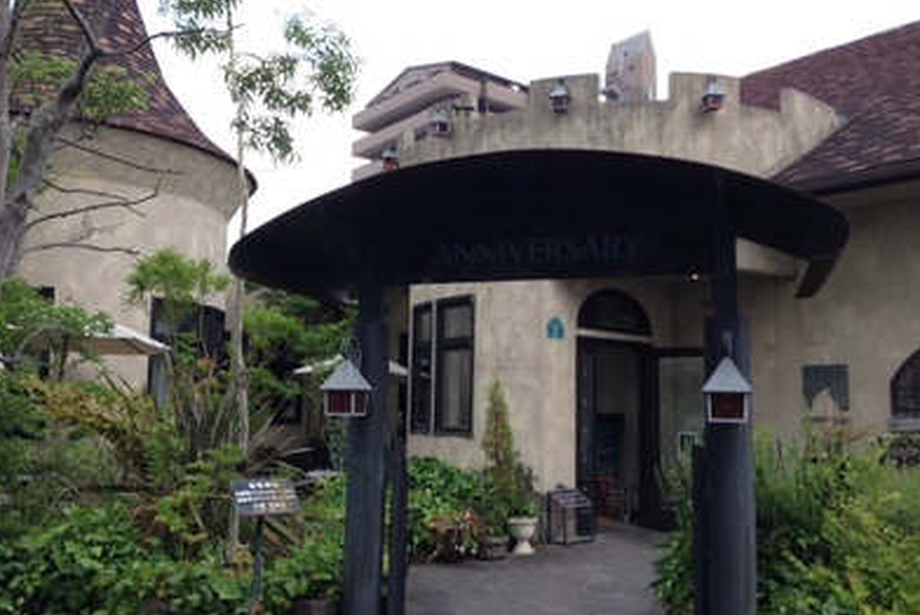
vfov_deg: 37.9
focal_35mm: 35
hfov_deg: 54.4
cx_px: 455
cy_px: 315
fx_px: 895
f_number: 2.4
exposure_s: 1/254
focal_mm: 4.13
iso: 50
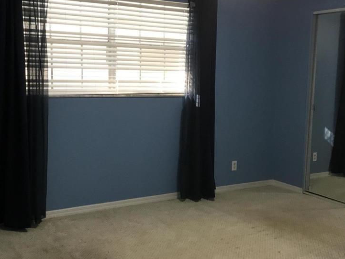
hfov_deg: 42.8
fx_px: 439
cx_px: 145
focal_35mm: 44
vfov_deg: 32.8
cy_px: 111
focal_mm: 3.3
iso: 32
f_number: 2.4
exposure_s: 1/30
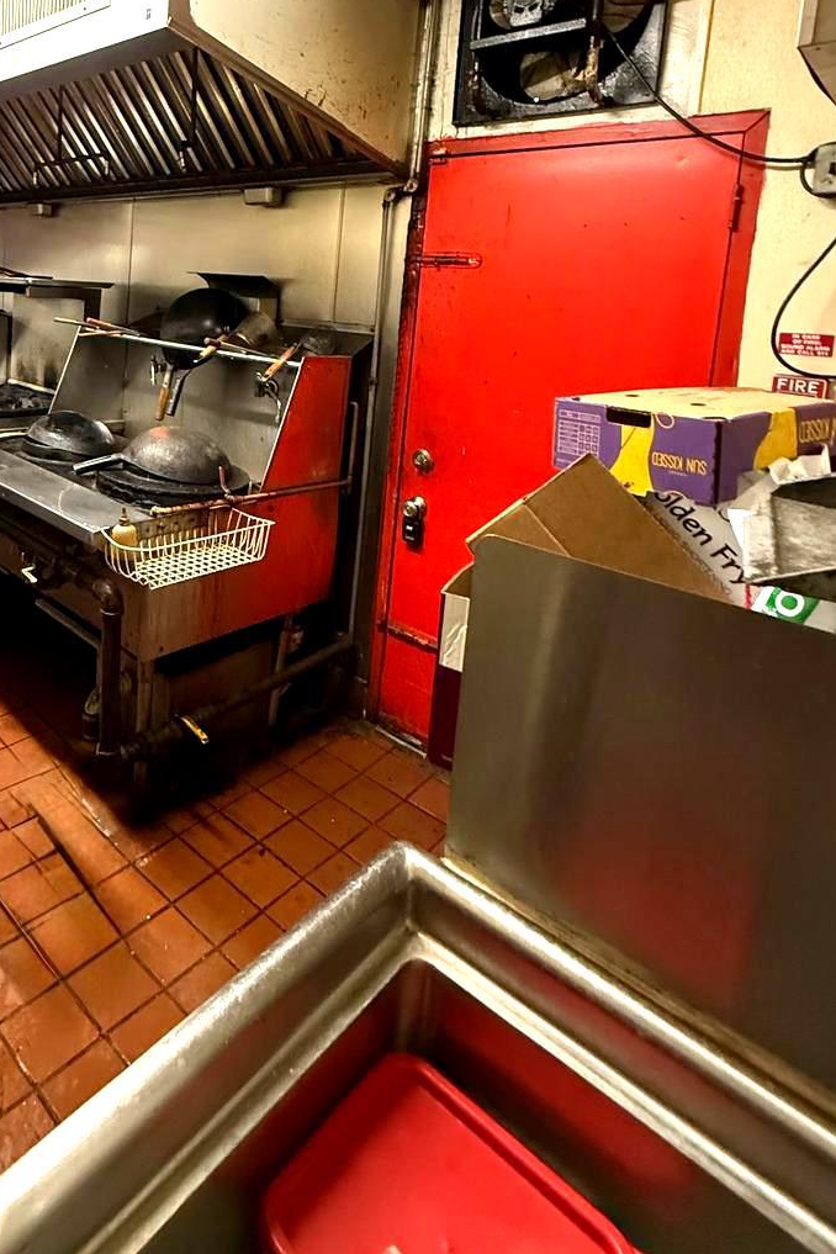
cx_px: 190
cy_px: 367
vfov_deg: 74.8
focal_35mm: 22
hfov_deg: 54.1
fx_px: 766
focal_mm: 2.22
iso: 640
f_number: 2.2
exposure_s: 1/60
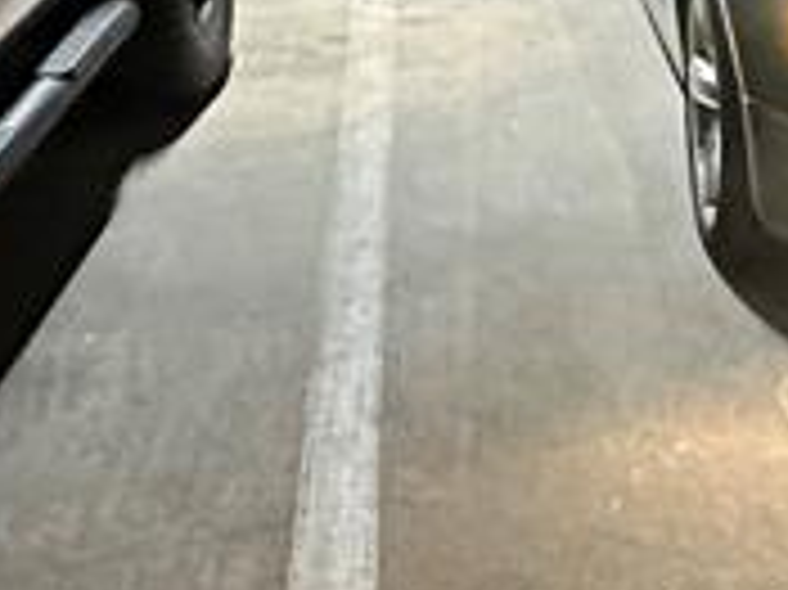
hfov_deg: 21.1
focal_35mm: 82
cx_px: 1094
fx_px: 1865
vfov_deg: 17.7
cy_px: 41
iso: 1250
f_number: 2.2
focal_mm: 2.22
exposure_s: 1/41
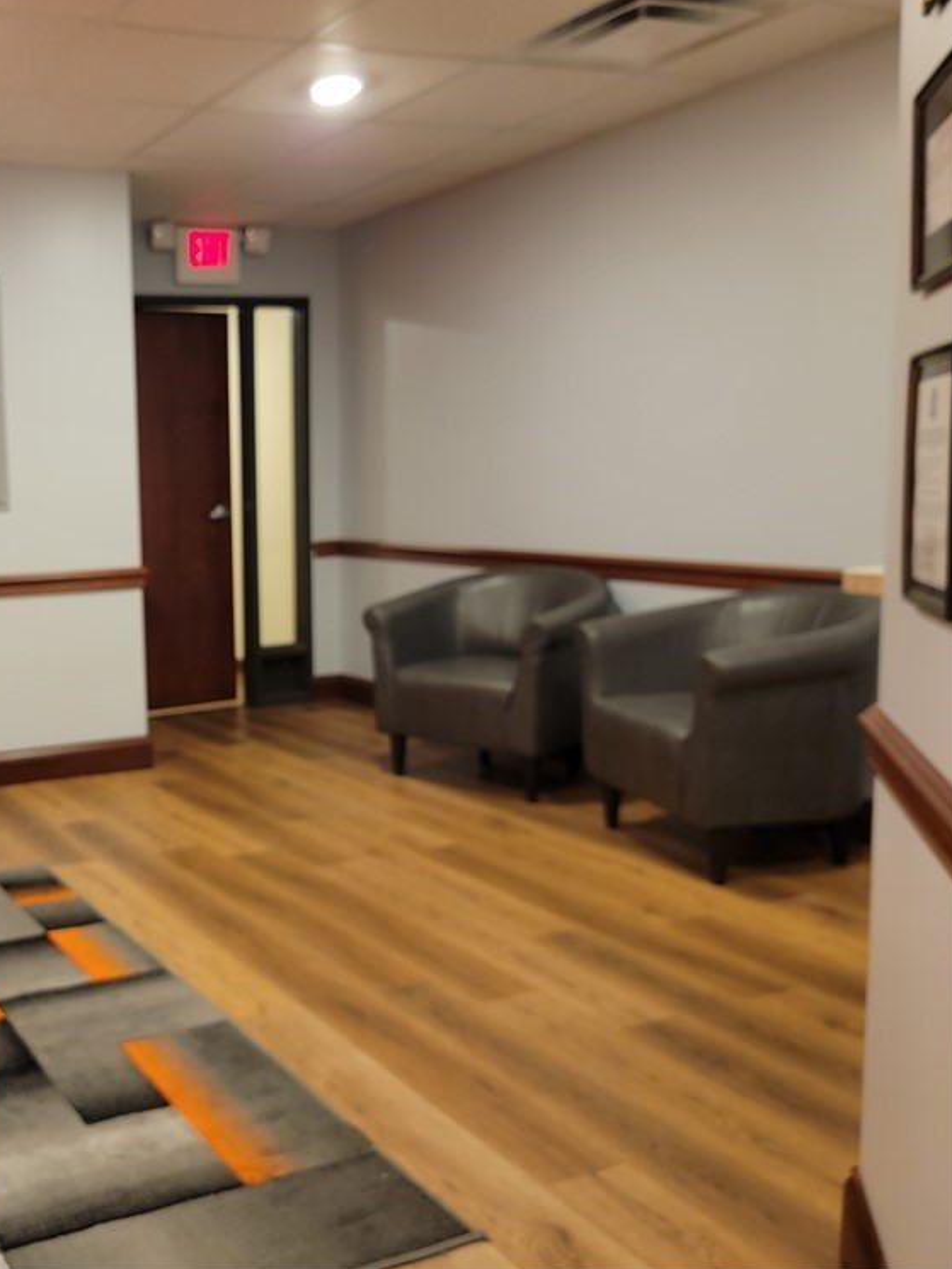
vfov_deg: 55.3
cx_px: 89
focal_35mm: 33
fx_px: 1210
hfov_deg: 39.7
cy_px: 620
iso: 320
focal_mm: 6.7
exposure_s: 1/40
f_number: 1.8
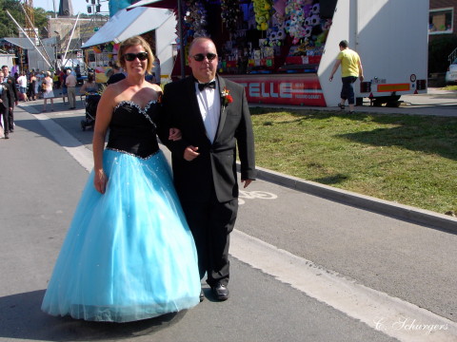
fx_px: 647
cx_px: 228
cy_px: 171
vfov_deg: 29.7
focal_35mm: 49
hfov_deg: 38.9
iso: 70
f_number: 5
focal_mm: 7.5
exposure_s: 1/210
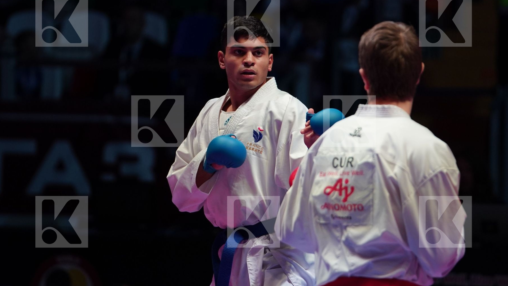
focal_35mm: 312
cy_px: 121
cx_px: 254
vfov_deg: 3.9
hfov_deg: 6.9
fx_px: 4203
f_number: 2.8
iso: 1250
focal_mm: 198
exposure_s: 1/1000
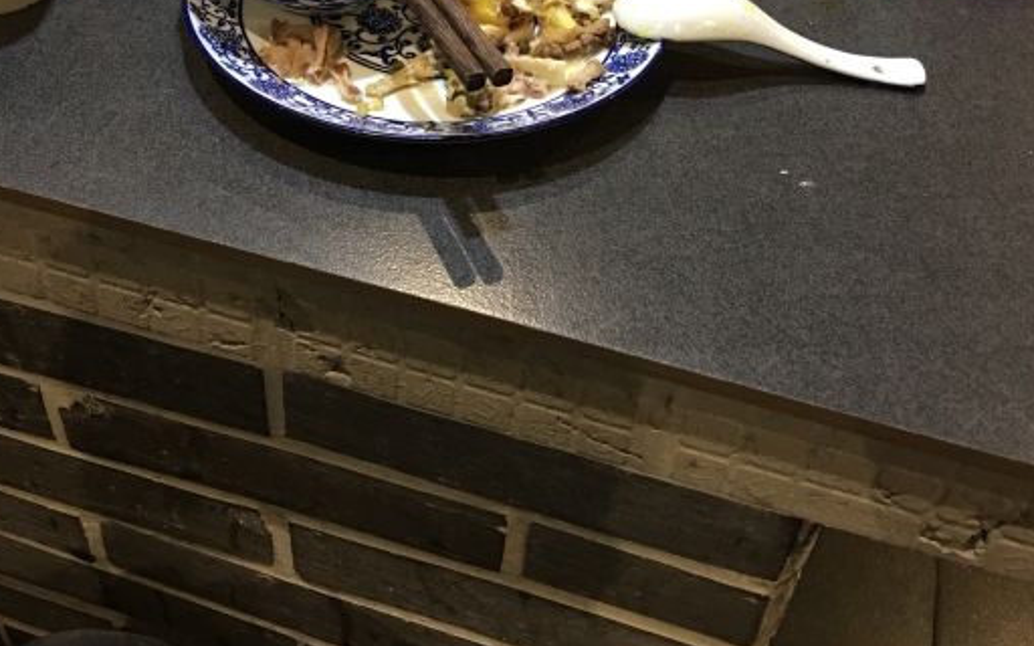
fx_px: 1184
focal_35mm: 42
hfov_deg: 47.2
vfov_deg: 30.0
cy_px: 162
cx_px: 516
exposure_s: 1/10
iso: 100
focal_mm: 4.15
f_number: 2.2
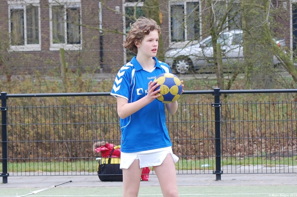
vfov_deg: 13.4
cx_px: 148
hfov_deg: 20.0
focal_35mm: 102
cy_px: 98
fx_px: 840
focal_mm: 68
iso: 400
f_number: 5
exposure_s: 1/400
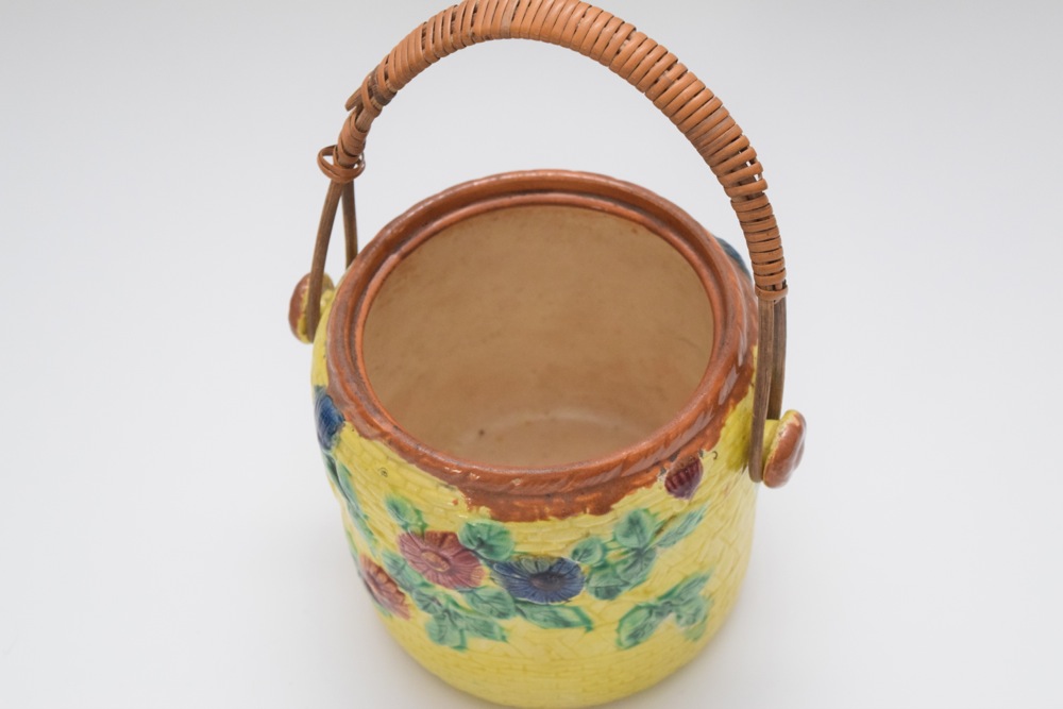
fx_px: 2436
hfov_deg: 24.6
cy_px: 354
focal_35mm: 82
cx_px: 532
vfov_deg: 16.6
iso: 2800
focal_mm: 55
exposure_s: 1/60
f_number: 5.6
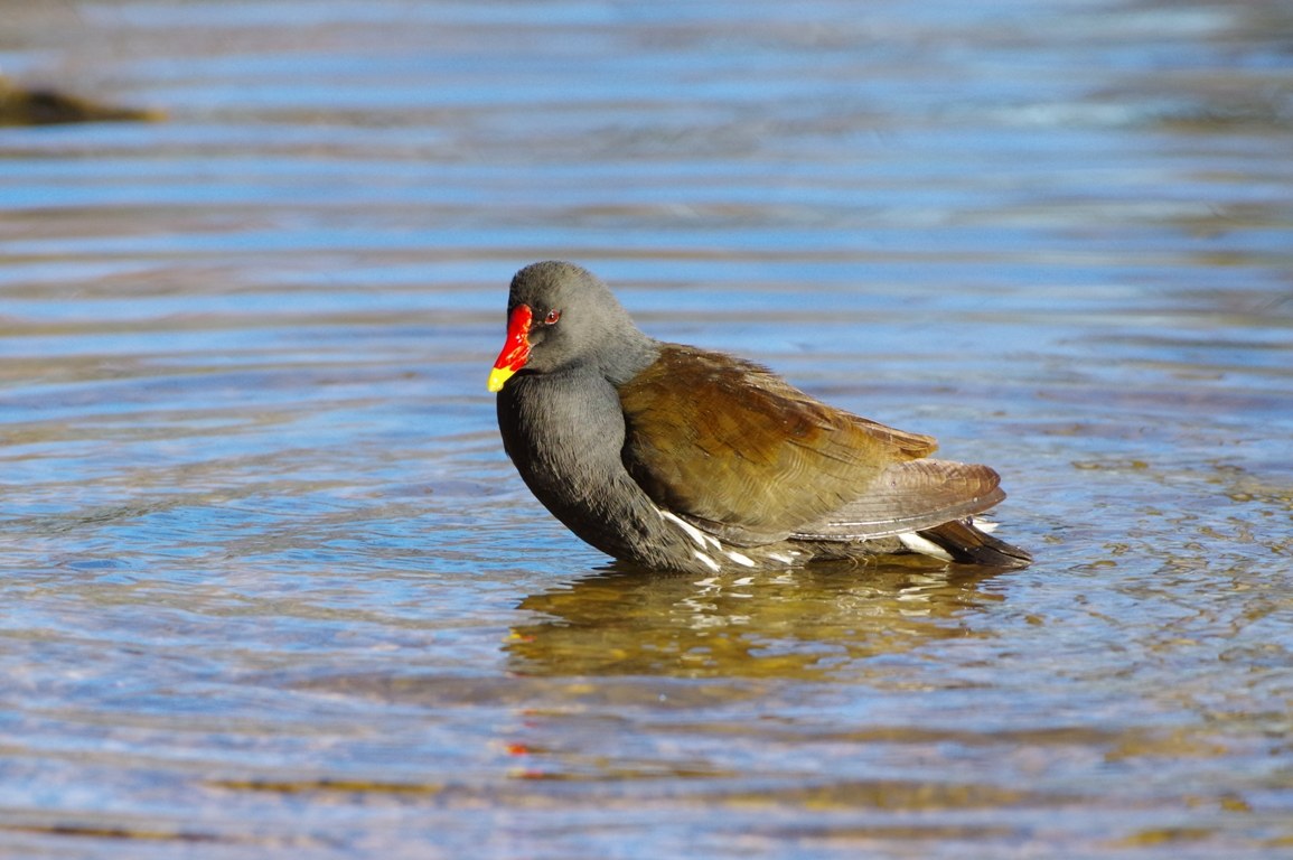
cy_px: 430
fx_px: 24222
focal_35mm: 675
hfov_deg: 3.1
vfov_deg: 2.0
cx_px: 646
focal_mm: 450
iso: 1600
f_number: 8
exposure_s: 1/1500
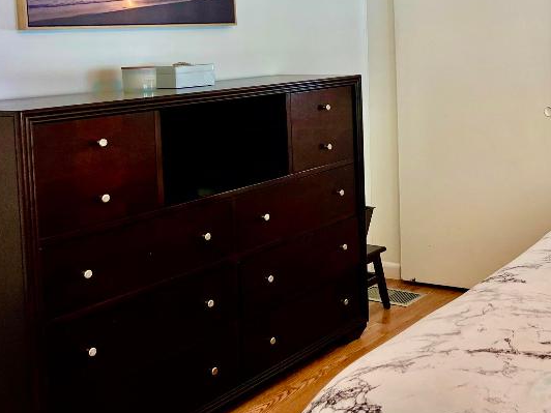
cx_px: 519
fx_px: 796
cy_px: 70
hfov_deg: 35.4
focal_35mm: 50
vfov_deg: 28.4
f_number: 1.5
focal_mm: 5.7
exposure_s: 1/120
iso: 125
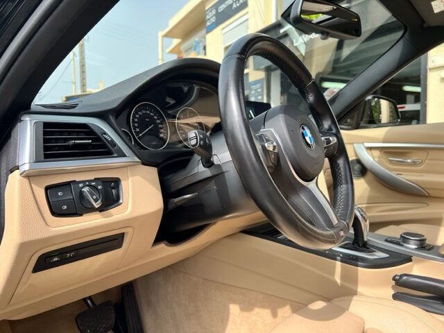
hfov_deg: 67.3
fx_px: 333
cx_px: 222
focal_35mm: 26
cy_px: 166
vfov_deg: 53.1
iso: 50
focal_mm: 5.7
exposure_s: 1/840
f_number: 1.5
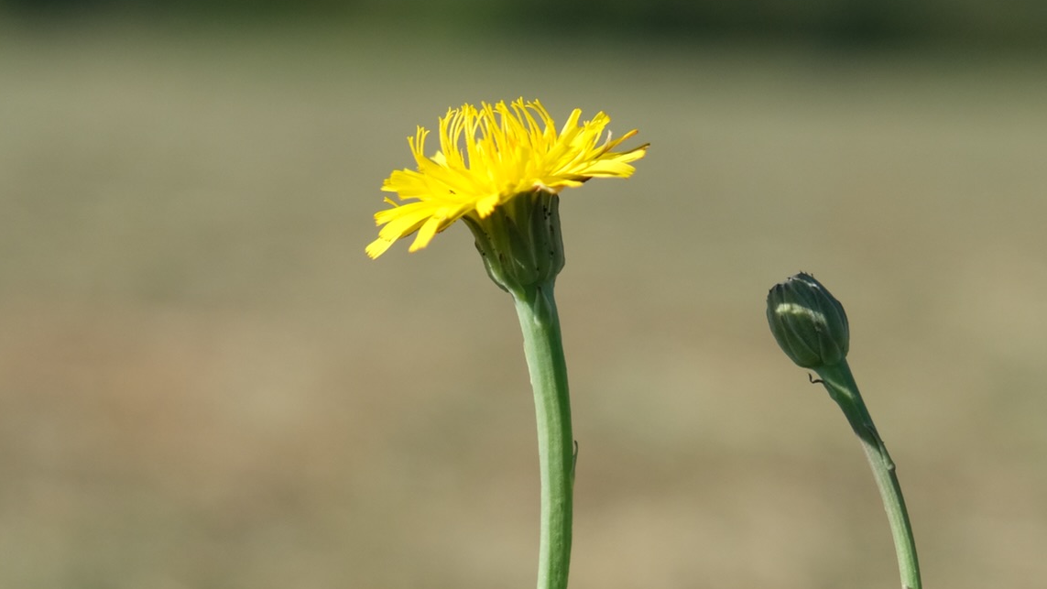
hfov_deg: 18.8
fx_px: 3165
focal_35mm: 114
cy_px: 690
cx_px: 446
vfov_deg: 10.5
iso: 640
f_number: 4
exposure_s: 1/4000
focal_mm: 35.8
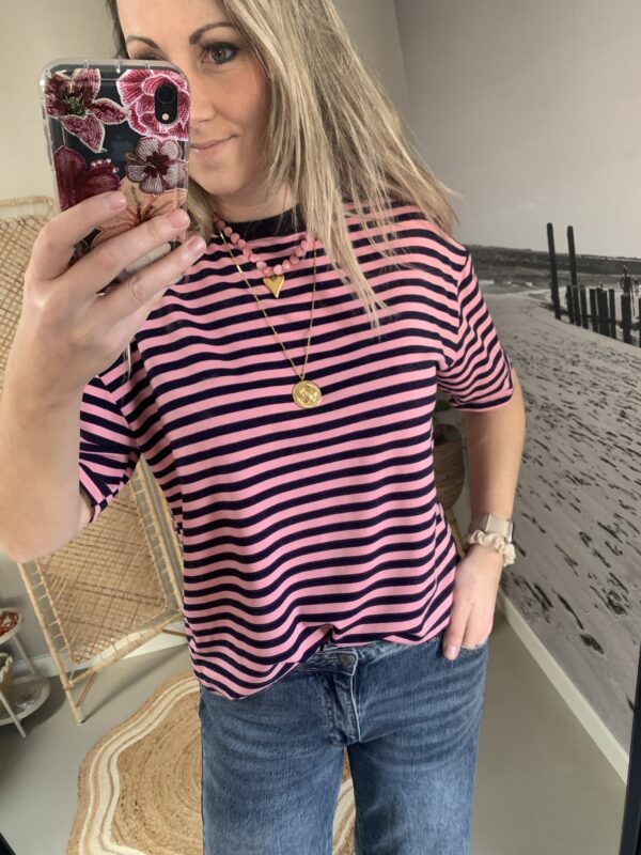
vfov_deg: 67.3
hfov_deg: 53.1
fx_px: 642
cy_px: 428
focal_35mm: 26
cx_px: 320
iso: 250
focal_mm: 4.25
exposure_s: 1/60
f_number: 1.8
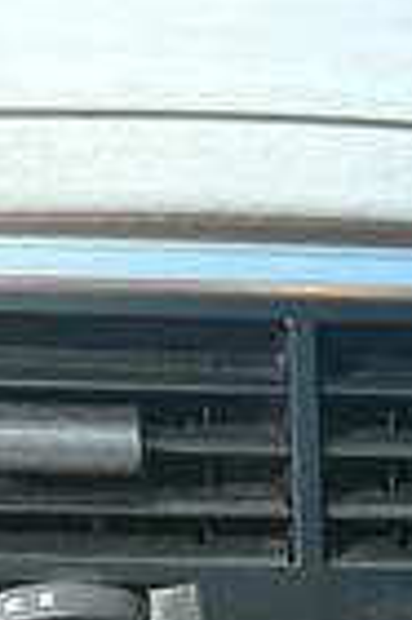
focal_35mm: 81
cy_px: 680
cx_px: 279
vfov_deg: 23.5
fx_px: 1394
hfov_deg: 16.8
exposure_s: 1/60
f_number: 1.6
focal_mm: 5.96
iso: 200
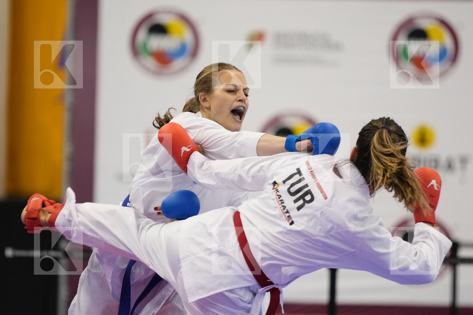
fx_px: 3941
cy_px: 158
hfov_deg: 6.9
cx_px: 236
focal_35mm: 300
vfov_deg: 4.6
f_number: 2.8
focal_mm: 200
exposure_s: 1/1000
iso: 2500
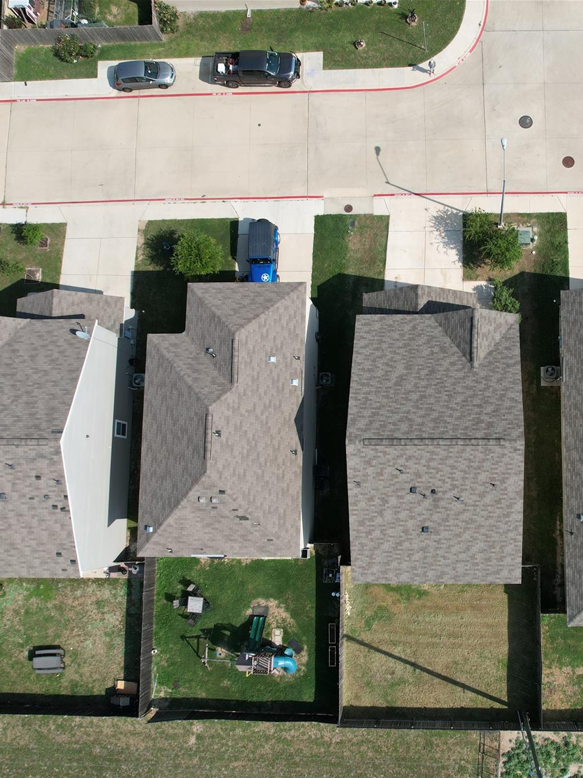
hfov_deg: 42.6
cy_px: 392
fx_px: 719
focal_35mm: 32
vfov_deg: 56.8
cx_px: 449
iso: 130
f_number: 2.8
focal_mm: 8.38
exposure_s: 1/2500
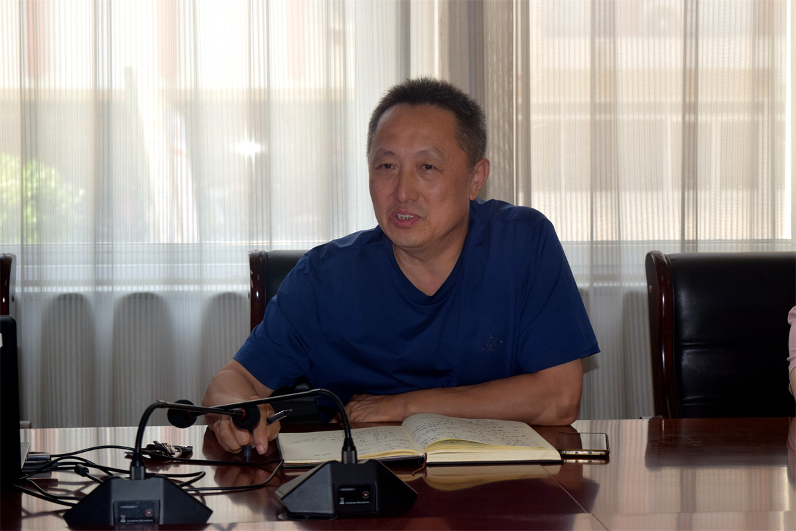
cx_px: 398
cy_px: 266
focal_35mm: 82
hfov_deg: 24.6
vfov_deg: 16.6
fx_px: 1824
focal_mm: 55
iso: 450
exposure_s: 1/125
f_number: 5.6
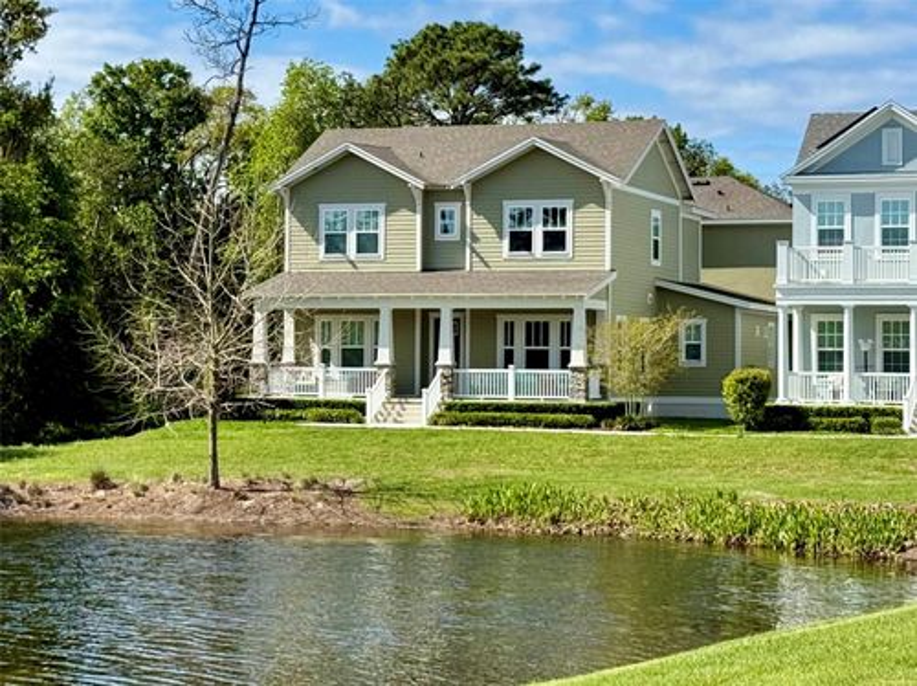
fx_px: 1270
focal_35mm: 48
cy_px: 343
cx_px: 458
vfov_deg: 30.2
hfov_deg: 39.7
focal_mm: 6.76
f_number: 1.78
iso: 64
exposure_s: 1/6024
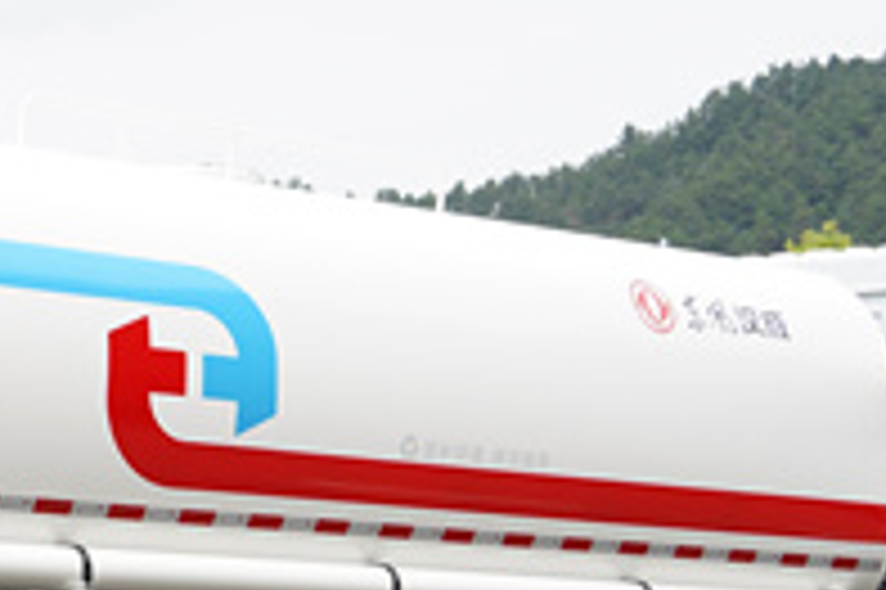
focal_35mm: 134
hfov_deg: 14.9
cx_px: -112
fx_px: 3295
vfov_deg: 10.2
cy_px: 336
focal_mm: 33
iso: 100
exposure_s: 1/800
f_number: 3.2
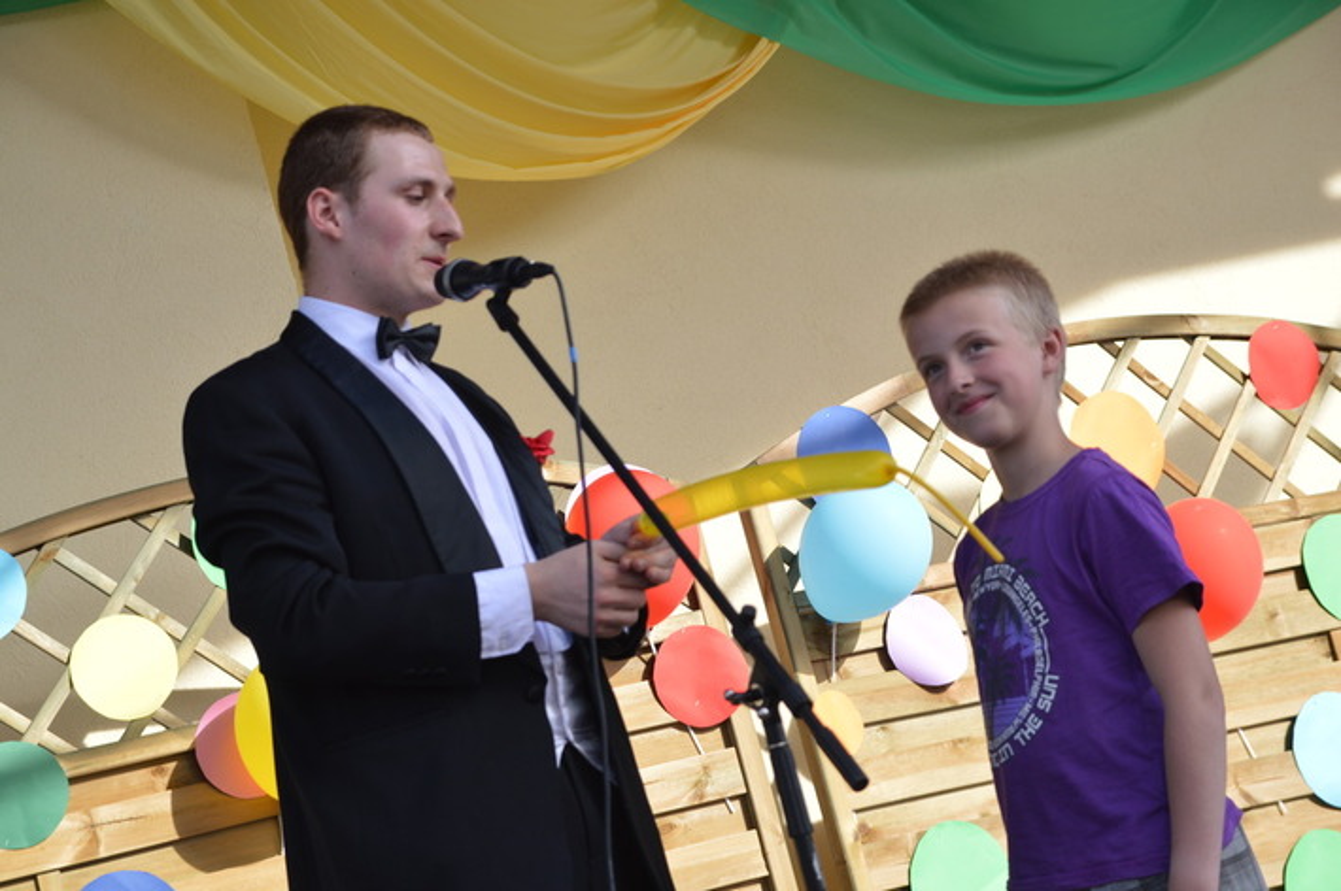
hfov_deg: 19.5
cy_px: 446
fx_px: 3908
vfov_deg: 13.0
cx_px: 670
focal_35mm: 105
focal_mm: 70
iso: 100
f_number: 5.6
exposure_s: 1/160
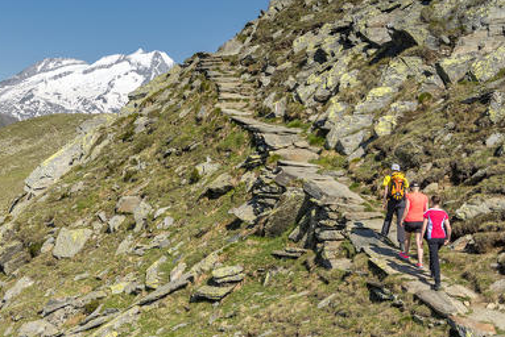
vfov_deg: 18.9
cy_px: 103
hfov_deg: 27.8
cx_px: 154
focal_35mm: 72
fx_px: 1011
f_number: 8
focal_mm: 46
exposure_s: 1/1000
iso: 200
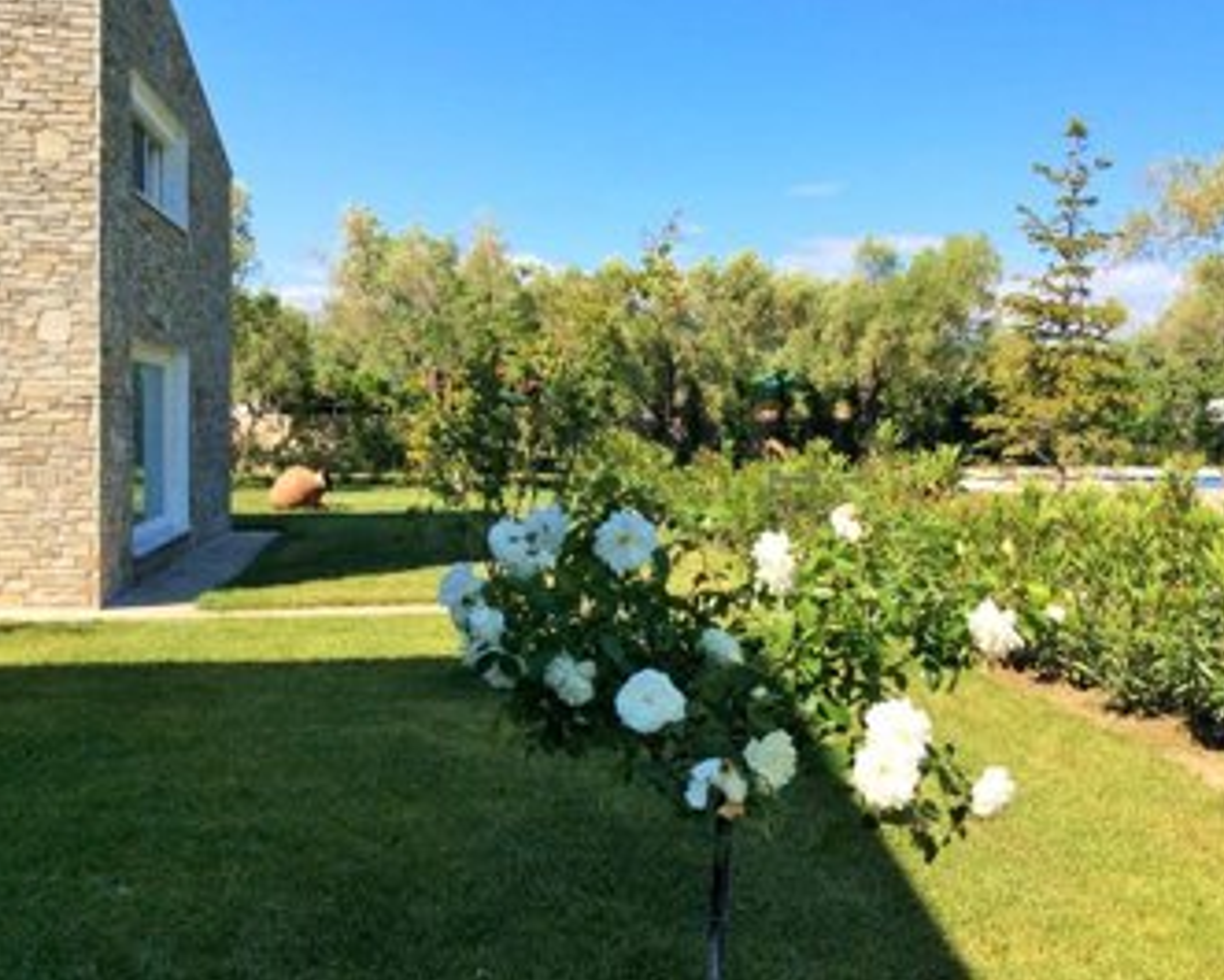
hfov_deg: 52.8
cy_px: 488
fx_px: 1232
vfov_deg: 43.4
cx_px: 630
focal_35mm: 34
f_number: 2.4
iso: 32
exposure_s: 1/1167
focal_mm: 3.3
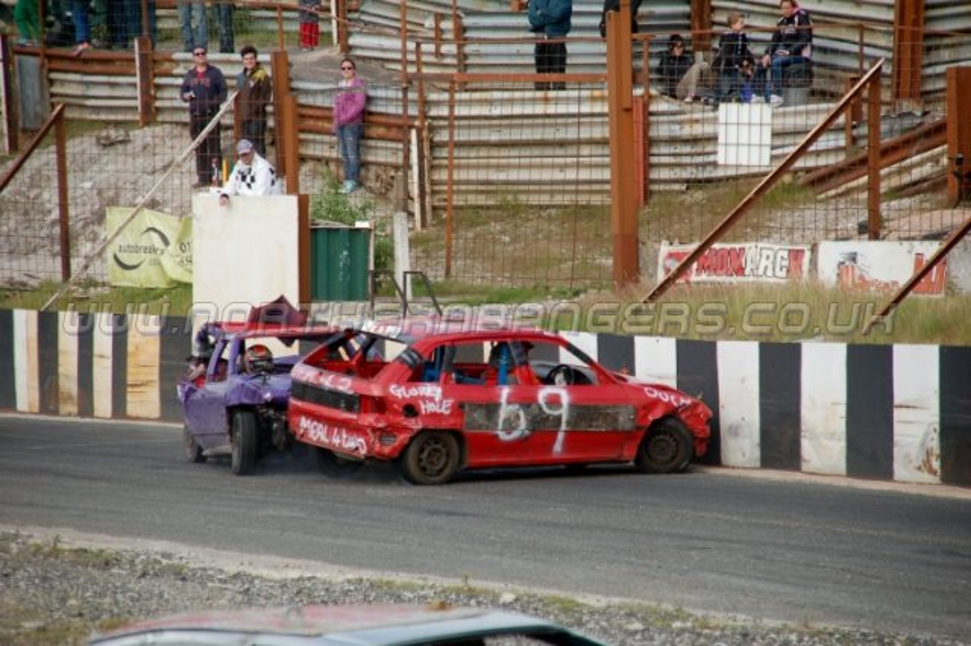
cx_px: 486
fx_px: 6268
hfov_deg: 8.9
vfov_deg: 5.9
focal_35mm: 232
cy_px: 323
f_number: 6
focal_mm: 155
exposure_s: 1/800
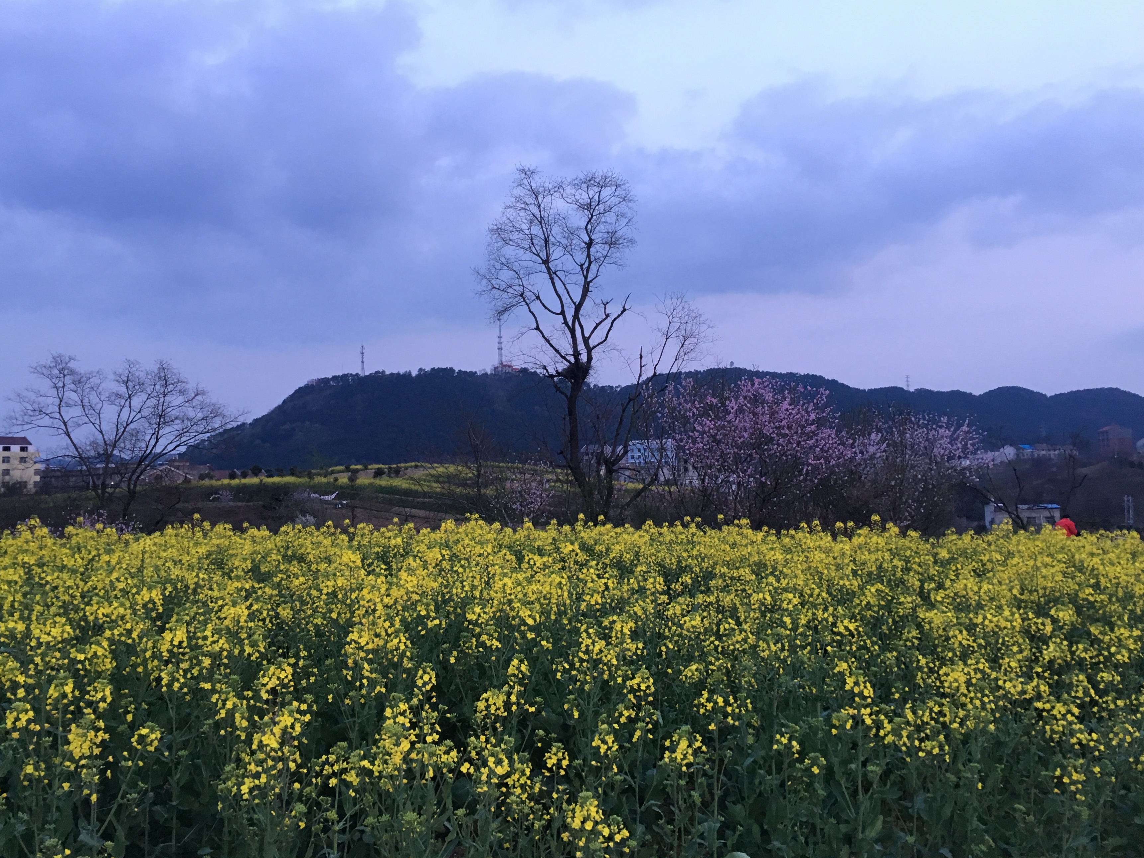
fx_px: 1124
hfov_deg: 54.0
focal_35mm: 34
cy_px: 391
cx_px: 559
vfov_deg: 41.8
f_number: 2.2
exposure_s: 1/33
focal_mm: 4.15
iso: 100
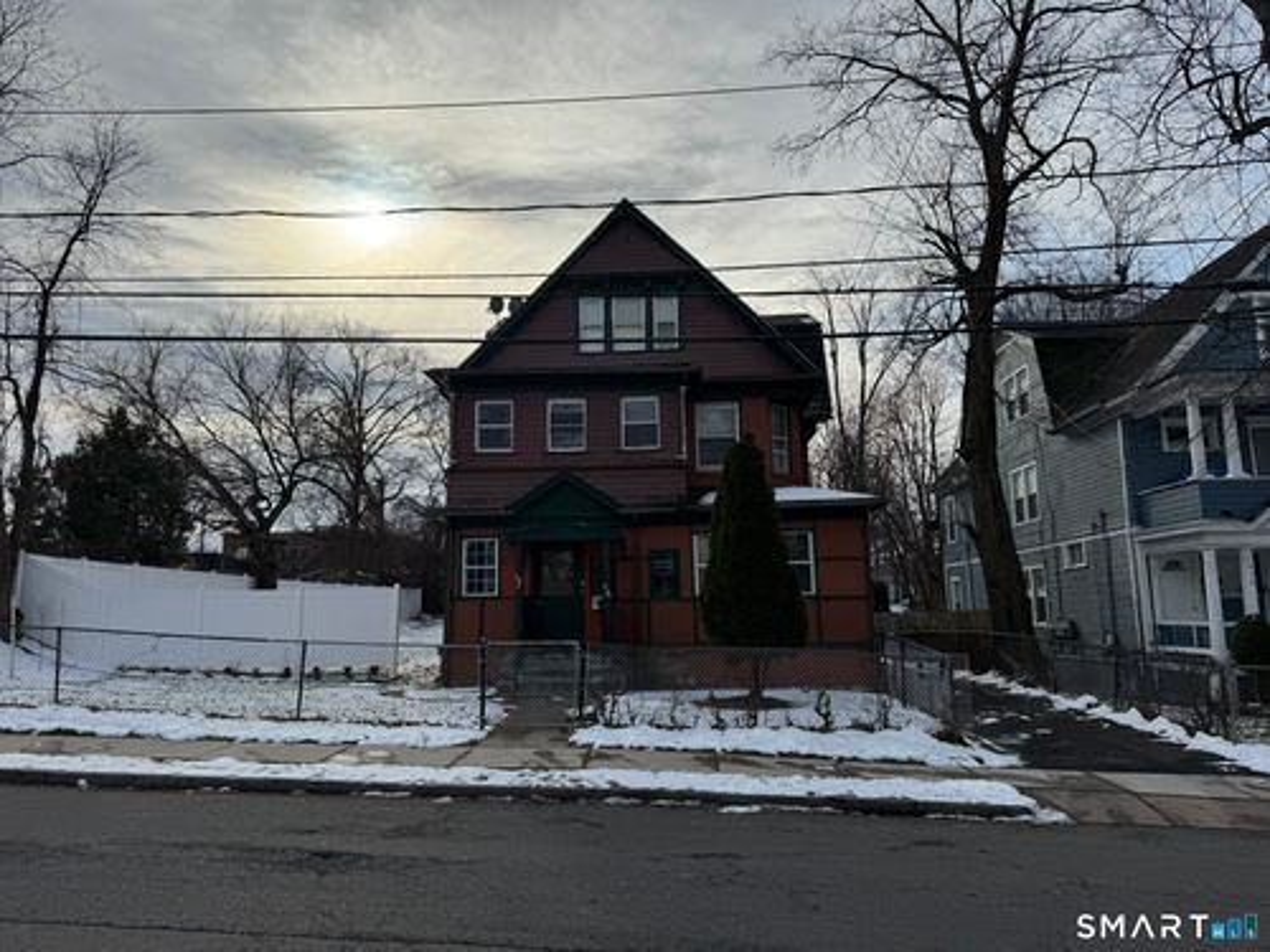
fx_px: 881
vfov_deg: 56.8
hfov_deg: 71.6
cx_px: 635
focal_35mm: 24
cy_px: 476
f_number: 1.78
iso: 80
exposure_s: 1/5814
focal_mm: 6.76
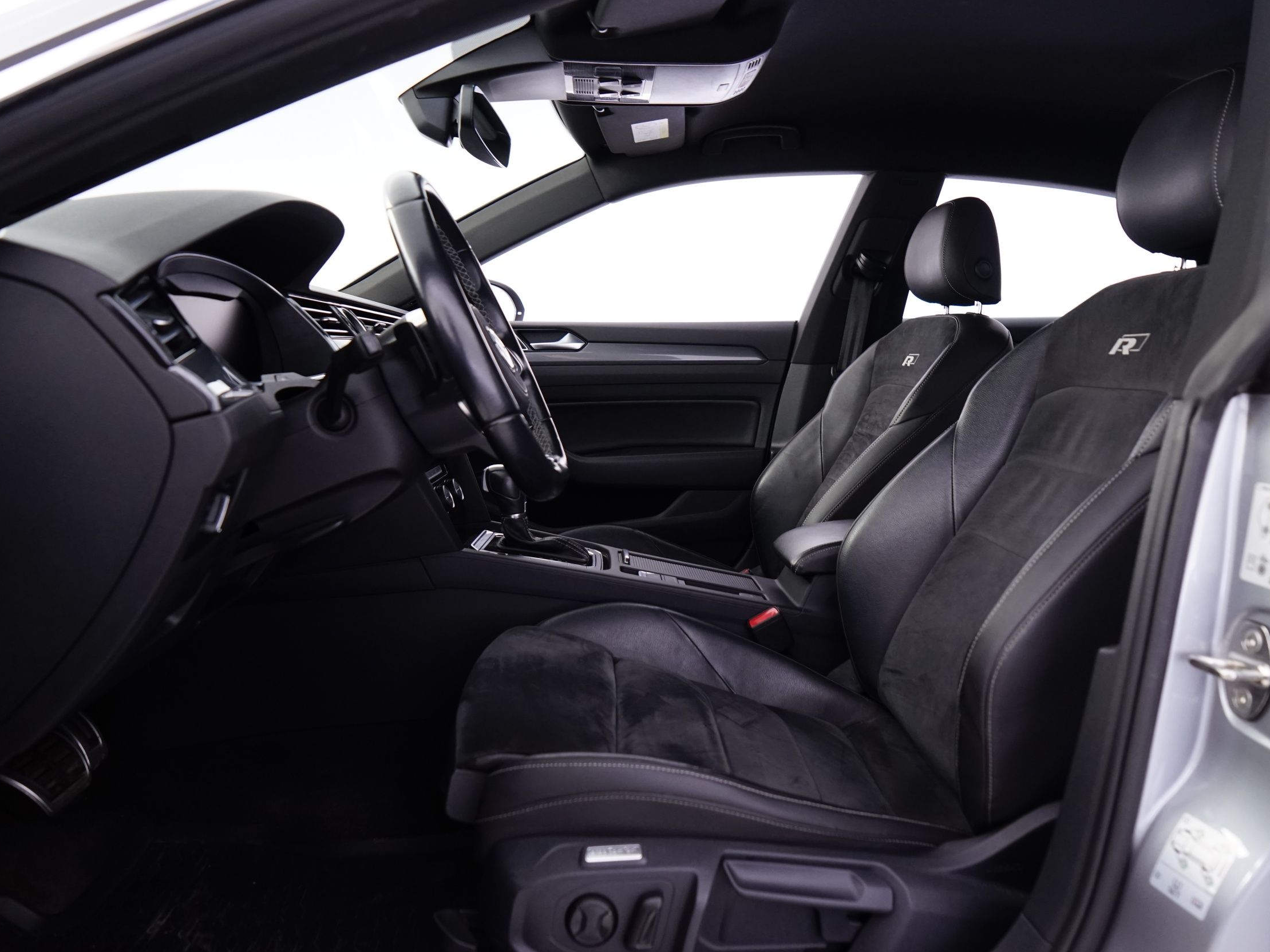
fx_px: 954
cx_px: 698
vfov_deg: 53.1
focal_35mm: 26
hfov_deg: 67.1
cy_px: 476
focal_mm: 24
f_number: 5
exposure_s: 1/8
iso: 1250
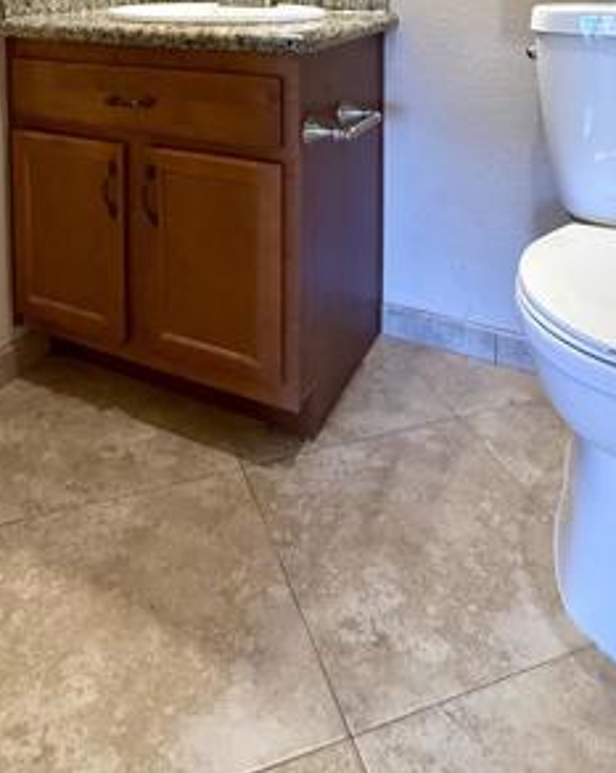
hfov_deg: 48.2
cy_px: 16
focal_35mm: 30
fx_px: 685
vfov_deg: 49.2
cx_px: 256
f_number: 2.2
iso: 320
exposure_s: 1/120
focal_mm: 2.22
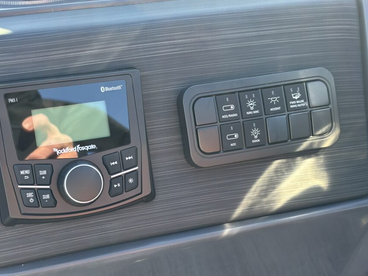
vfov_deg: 22.6
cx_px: 165
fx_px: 691
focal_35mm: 65
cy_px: 162
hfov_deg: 29.8
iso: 32
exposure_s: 1/232
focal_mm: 5.96
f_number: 1.6
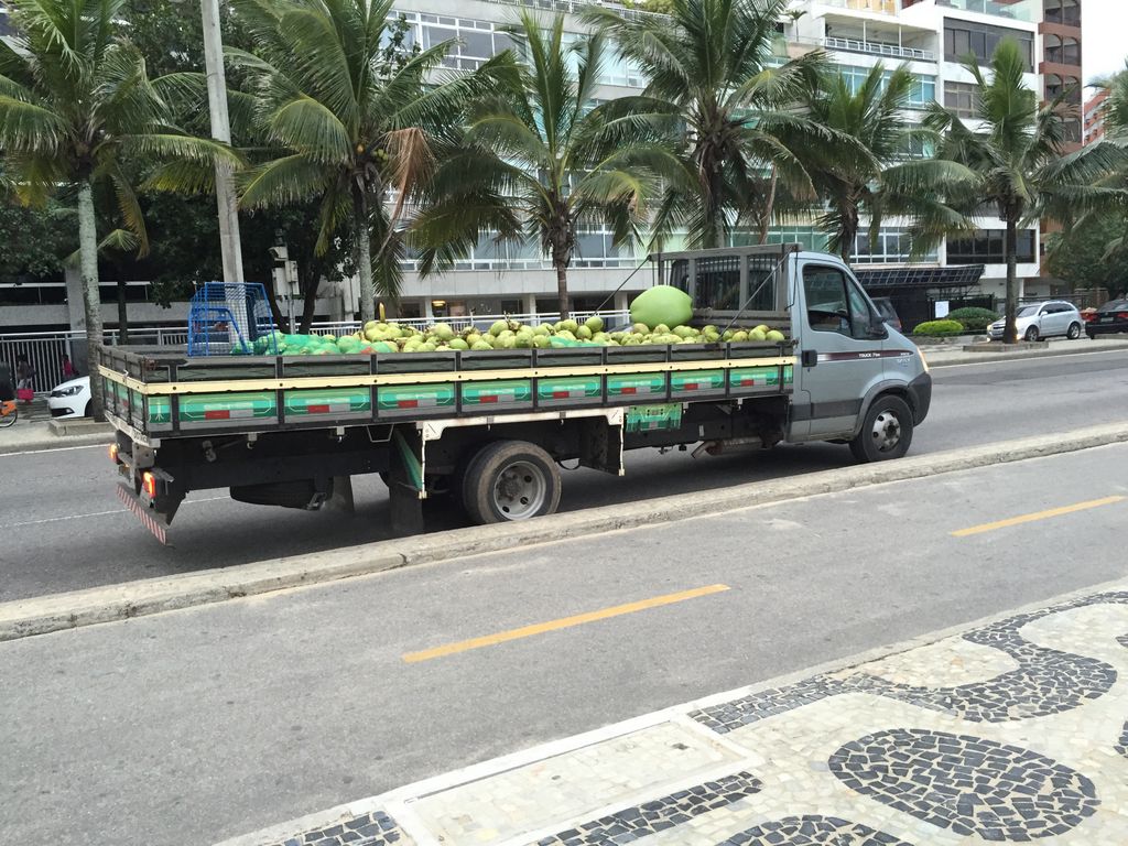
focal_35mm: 29
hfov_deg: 61.7
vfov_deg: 48.2
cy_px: 423
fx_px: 945
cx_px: 564
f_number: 2.2
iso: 50
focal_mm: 4.15
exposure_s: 1/30
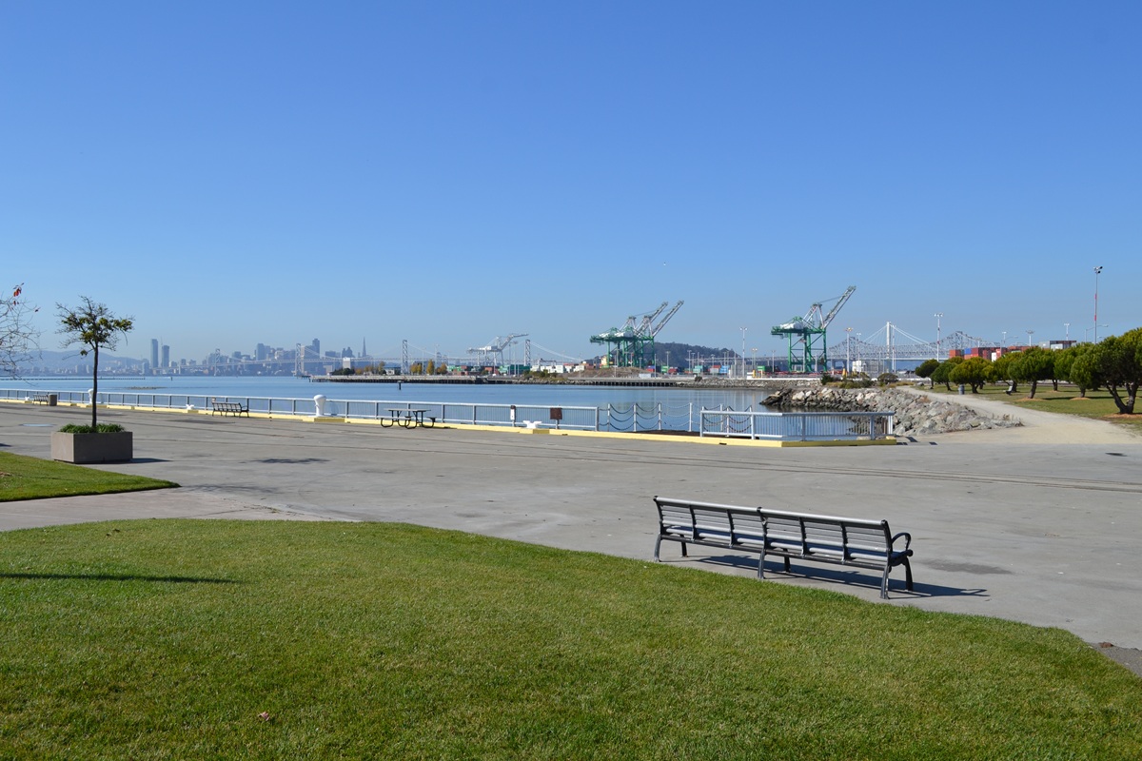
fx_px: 1047
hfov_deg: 57.2
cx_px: 571
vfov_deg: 40.0
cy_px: 380
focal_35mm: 33
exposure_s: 1/320
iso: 100
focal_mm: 22
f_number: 9
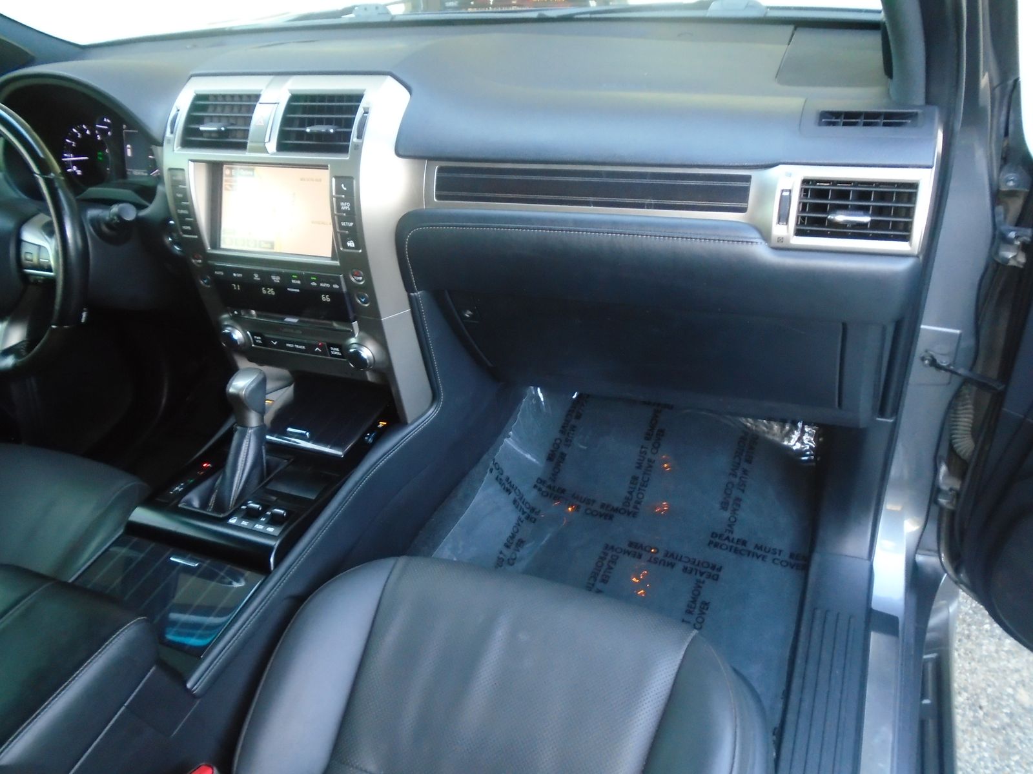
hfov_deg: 67.3
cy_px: 387
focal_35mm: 26
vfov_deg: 53.1
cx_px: 516
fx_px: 776
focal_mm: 4.6
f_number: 3.2
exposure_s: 1/30
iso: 320
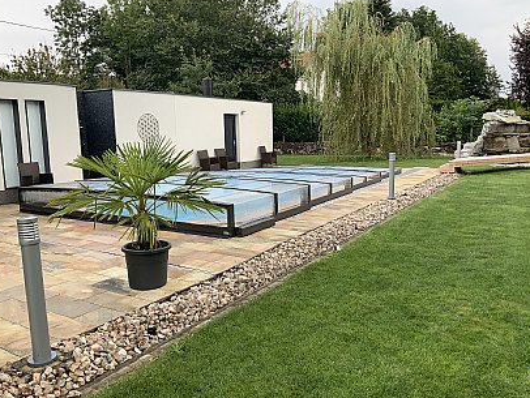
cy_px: 196
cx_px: 257
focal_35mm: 30
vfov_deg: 46.8
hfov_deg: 59.9
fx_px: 460
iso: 16
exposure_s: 1/171
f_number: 1.8
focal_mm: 3
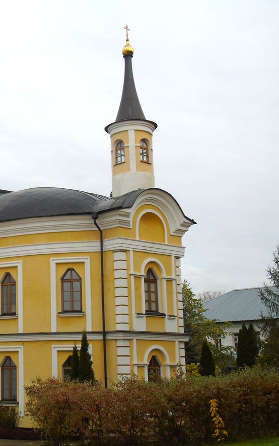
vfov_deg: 35.7
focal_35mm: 57
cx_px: -6
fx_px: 694
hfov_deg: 21.8
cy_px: 223
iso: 80
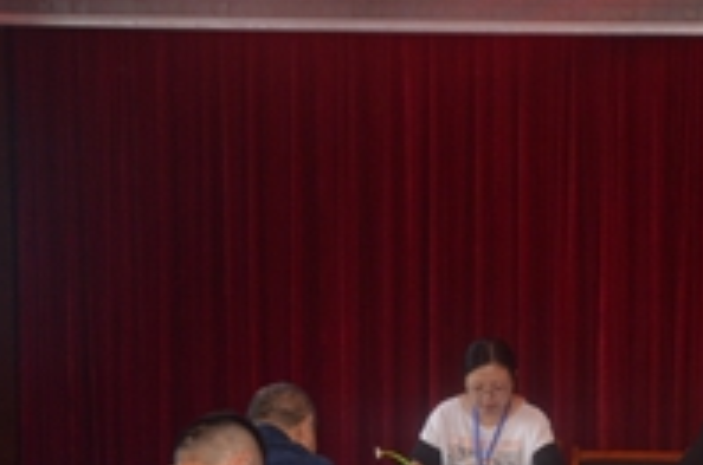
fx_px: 2065
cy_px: 463
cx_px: 763
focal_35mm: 106
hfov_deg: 18.6
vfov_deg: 12.7
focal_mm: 28
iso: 800
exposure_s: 1/60
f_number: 4
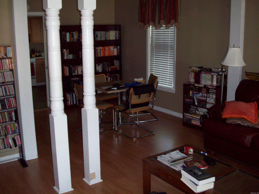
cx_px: 130
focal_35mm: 37
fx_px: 277
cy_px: 97
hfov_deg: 50.1
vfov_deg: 38.7
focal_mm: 6.2
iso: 160
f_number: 2.8
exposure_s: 1/45
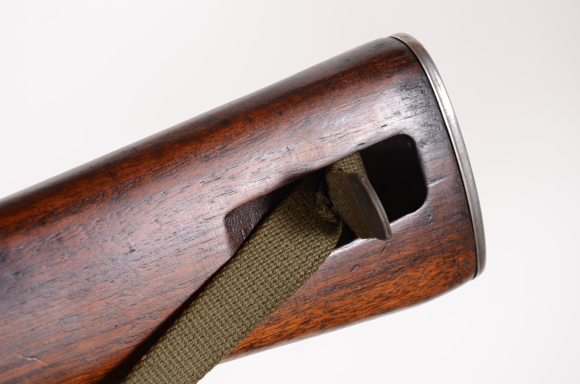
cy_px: 192
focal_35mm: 99
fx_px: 1592
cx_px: 290
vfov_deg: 13.8
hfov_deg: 20.7
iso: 100
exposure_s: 1/100
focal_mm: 66
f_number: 8
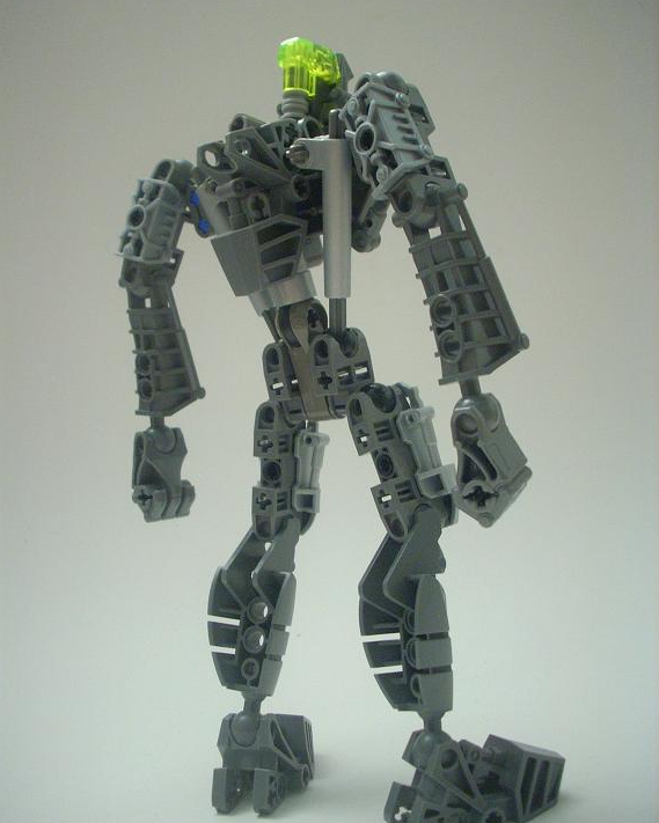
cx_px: 329
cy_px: 419
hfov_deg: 38.2
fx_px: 951
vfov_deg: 46.8
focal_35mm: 39
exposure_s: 1/4
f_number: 2.8
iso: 248
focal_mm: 6.2
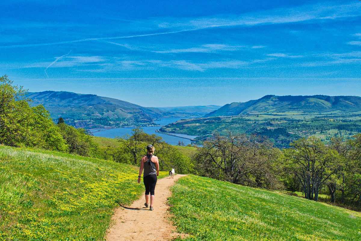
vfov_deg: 29.0
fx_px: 466
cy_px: 120
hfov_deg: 42.3
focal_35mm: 46
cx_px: 180
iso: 400
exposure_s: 1/500
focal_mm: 31
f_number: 11
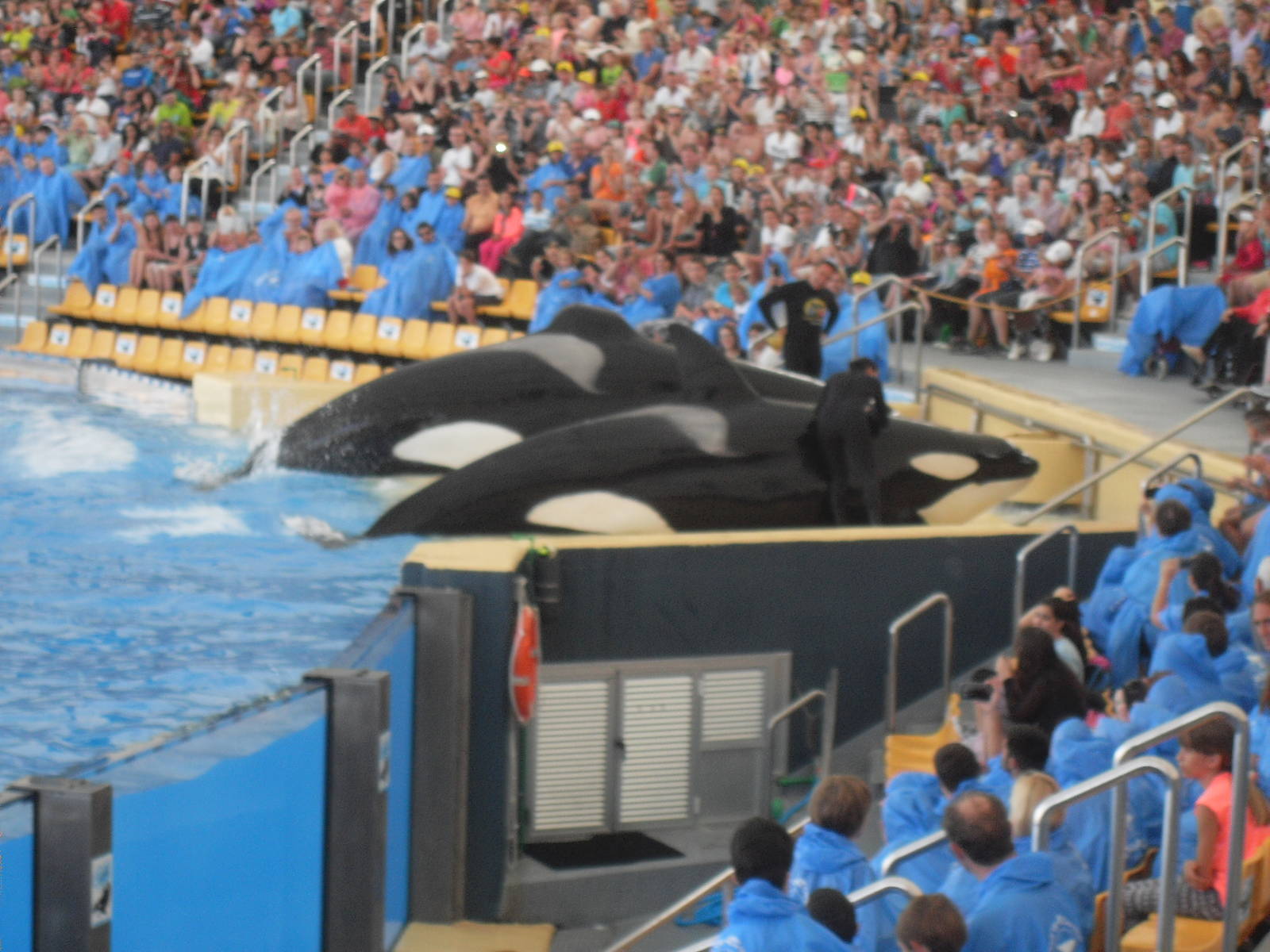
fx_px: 4072
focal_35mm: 111
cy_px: 476
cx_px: 635
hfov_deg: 17.7
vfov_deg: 13.3
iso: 120
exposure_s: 1/60
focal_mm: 18.1
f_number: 5.2
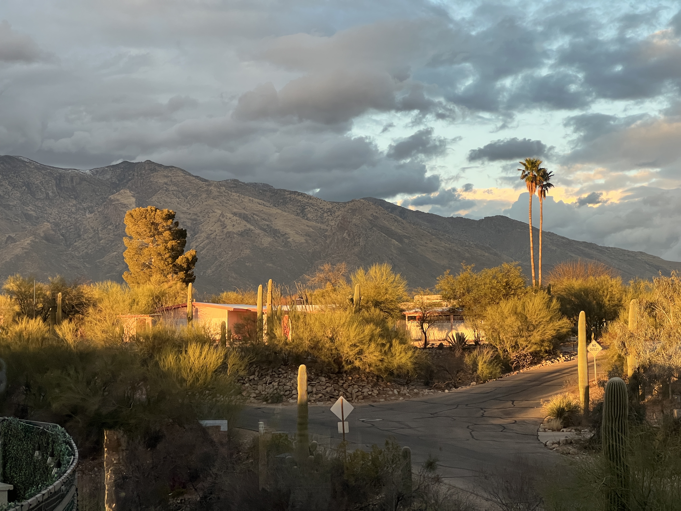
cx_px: 340
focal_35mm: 77
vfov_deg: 19.1
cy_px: 256
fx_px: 1515
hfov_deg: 25.3
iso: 160
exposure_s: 1/121
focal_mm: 9
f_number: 2.8
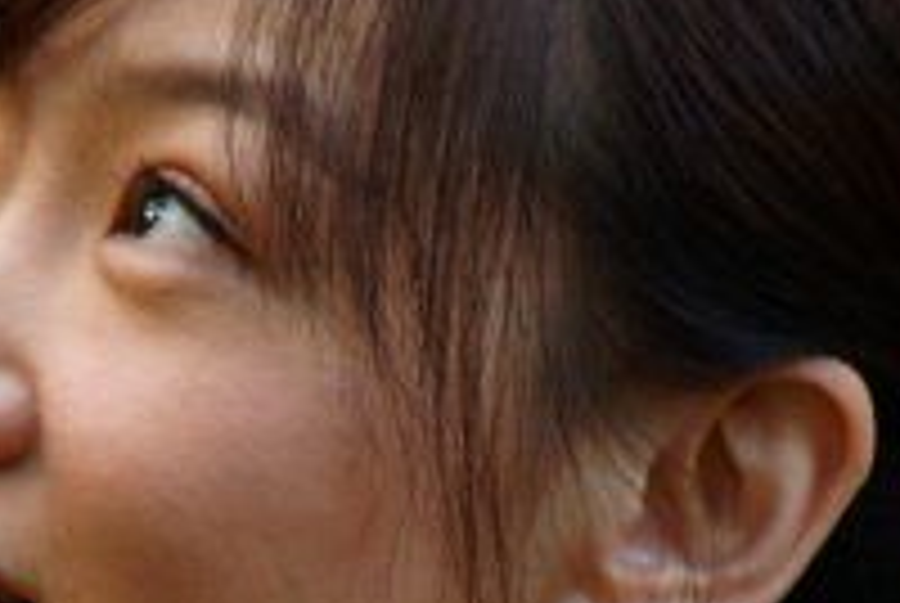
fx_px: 34500
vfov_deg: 1.0
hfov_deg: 1.5
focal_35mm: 1378
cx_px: -68
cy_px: 446
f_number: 6.3
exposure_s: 1/50
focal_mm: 400
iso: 1000
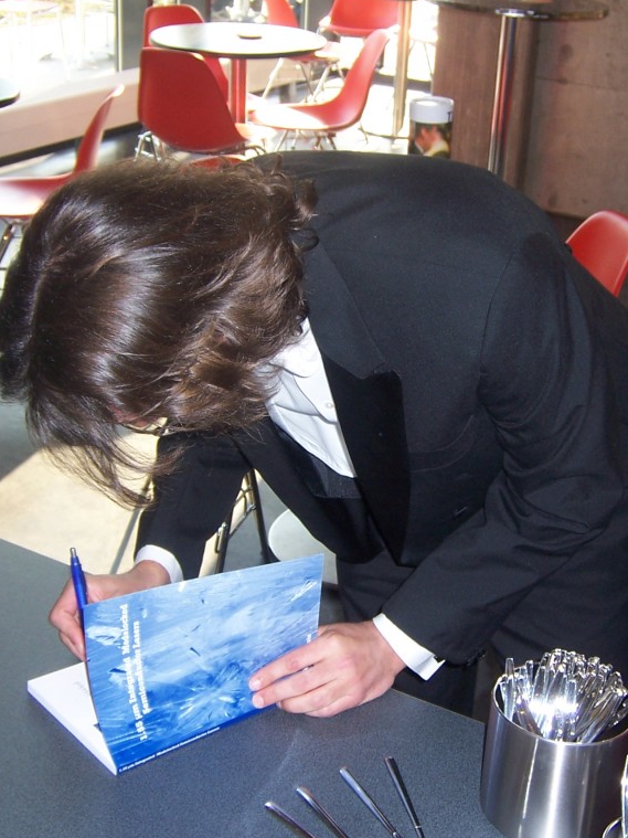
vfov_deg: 35.5
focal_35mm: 54
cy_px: 415
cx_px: 337
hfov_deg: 27.0
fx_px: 1307
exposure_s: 1/60
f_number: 3.4
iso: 80
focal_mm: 6.7
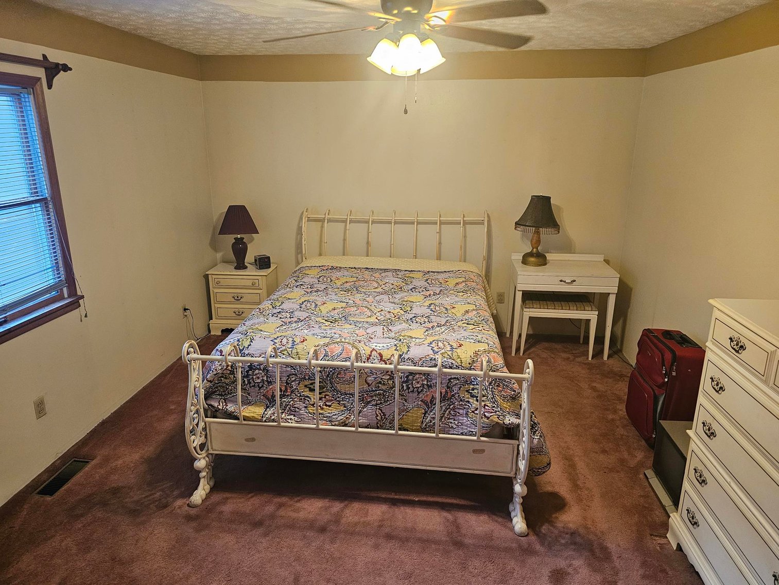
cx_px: 390
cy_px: 292
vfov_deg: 58.9
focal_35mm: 23
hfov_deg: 73.9
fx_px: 518
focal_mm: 6.3
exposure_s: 1/120
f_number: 1.7
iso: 640
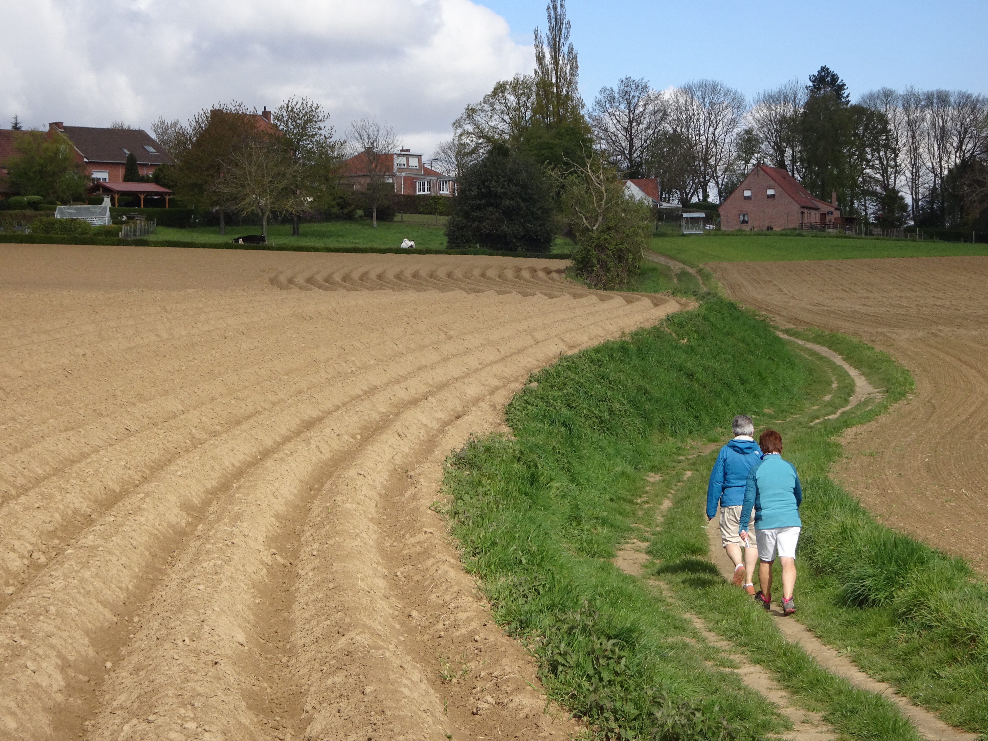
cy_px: 370
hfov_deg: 24.4
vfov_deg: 18.4
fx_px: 2283
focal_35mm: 80
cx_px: 494
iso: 80
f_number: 5
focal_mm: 13.69
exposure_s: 1/400
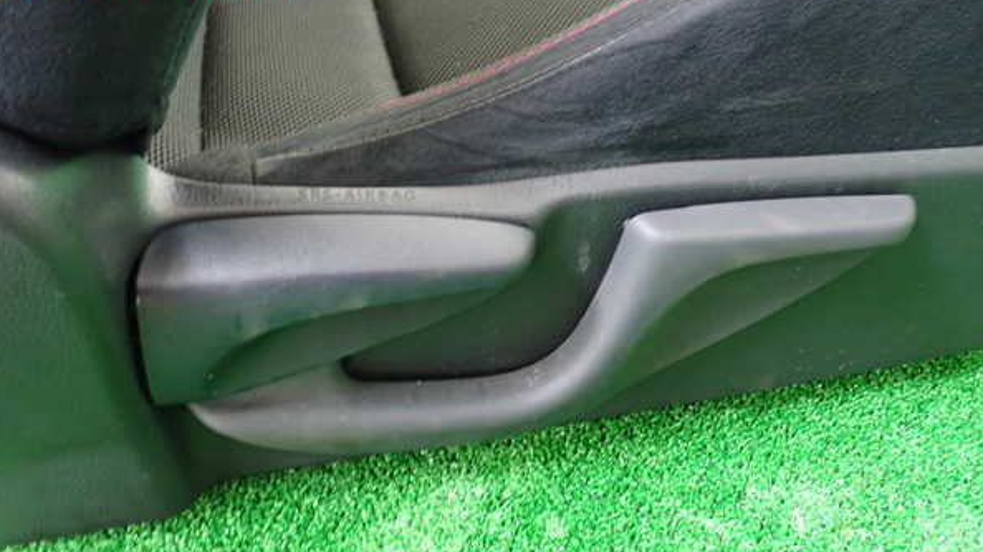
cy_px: 322
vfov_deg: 35.5
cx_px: 488
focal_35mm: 33
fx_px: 860
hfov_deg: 59.5
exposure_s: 1/30
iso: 800
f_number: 2.3
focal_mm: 5.4
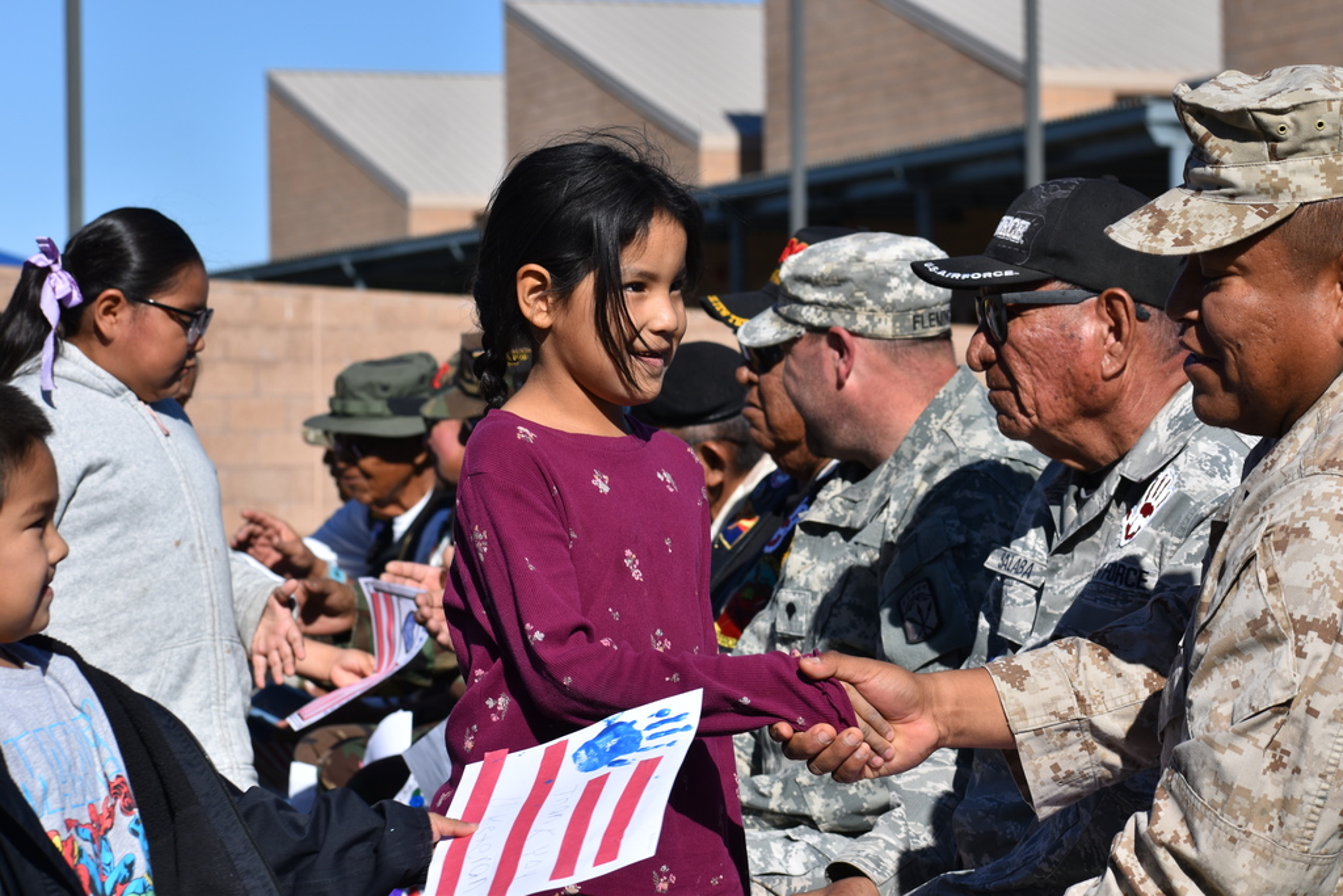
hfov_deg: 16.7
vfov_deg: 11.1
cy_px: 448
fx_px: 4589
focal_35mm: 123
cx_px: 672
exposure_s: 1/500
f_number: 8
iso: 100
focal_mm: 82
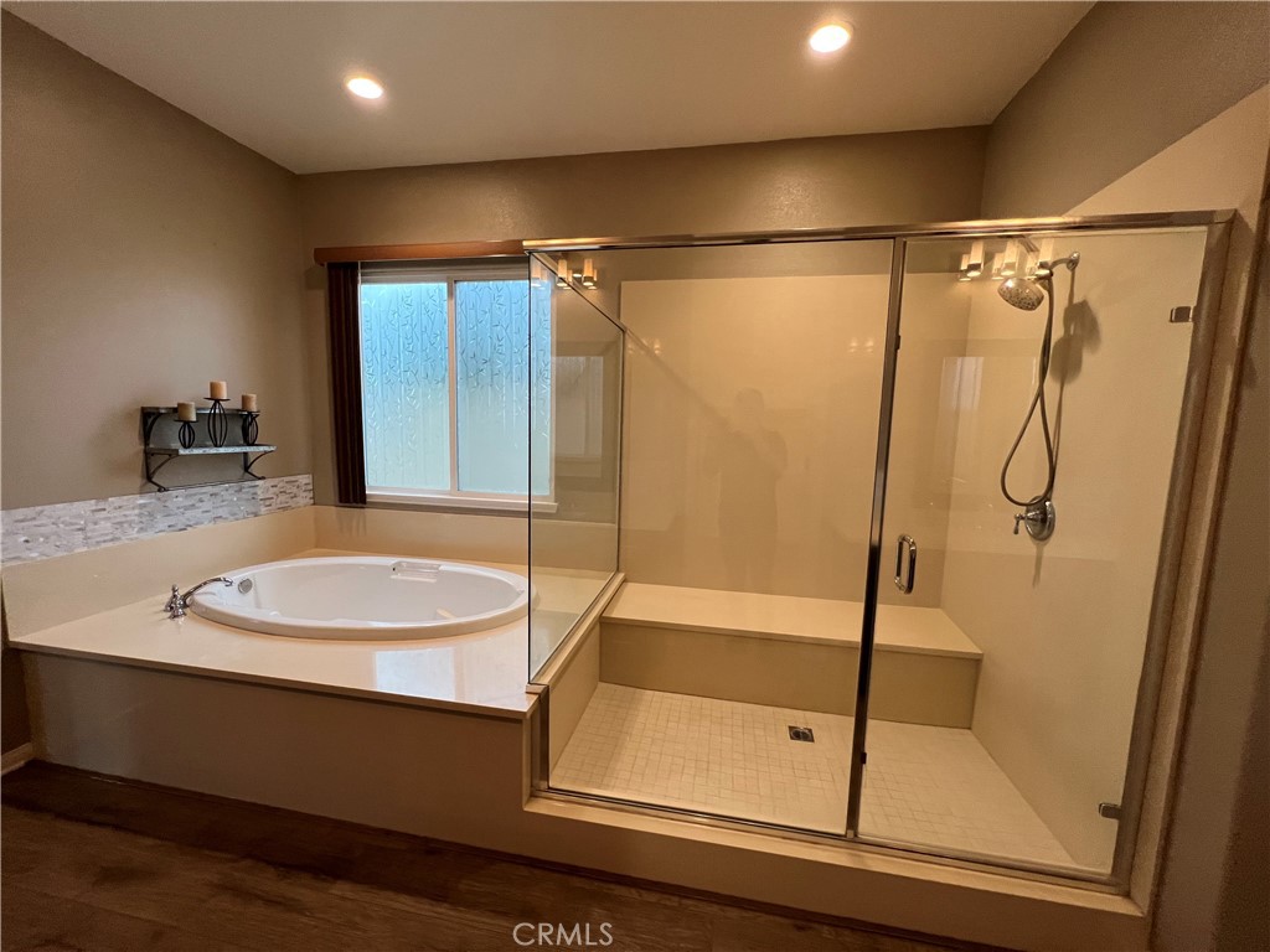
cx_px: 635
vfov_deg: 89.9
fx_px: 477
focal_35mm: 13
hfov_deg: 106.2
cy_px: 476
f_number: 1.8
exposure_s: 1/120
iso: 250
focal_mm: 1.57
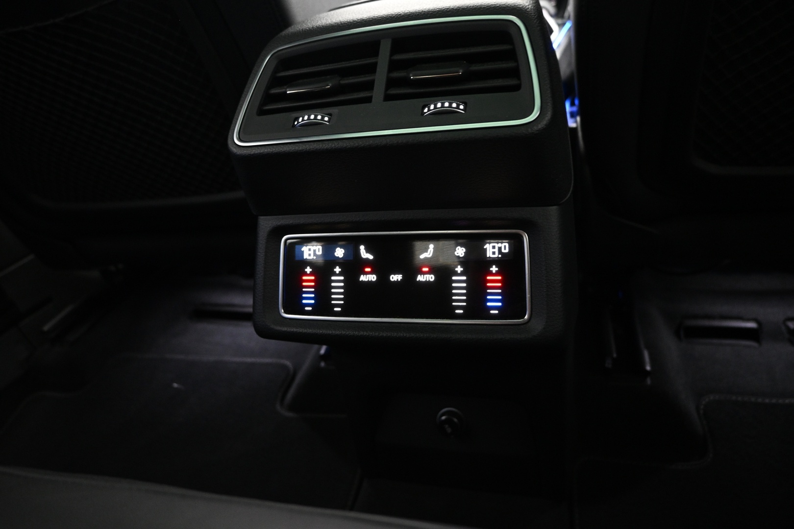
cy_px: 264
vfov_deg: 53.1
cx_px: 397
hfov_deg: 73.7
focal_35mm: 24
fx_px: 529
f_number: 3.5
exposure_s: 1/4
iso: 1600
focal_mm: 16
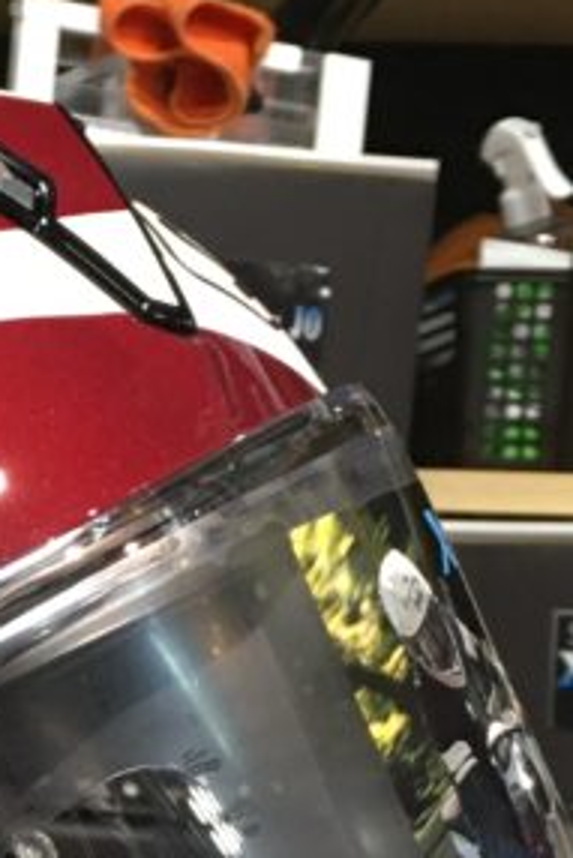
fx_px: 2575
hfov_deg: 12.0
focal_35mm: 108
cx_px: -354
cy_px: 882
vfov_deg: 18.4
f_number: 2.2
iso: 100
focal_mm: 4.15
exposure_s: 1/30
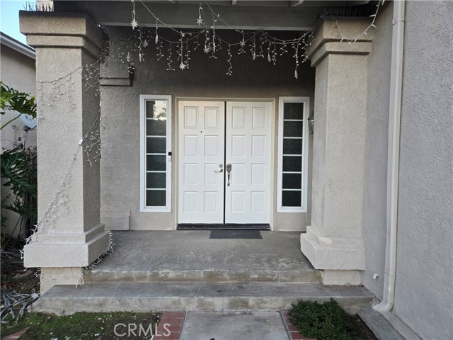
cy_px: 170
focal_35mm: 23
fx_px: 301
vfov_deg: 58.9
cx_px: 226
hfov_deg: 73.9
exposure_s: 1/508
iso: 160
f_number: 1.8
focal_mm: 5.4
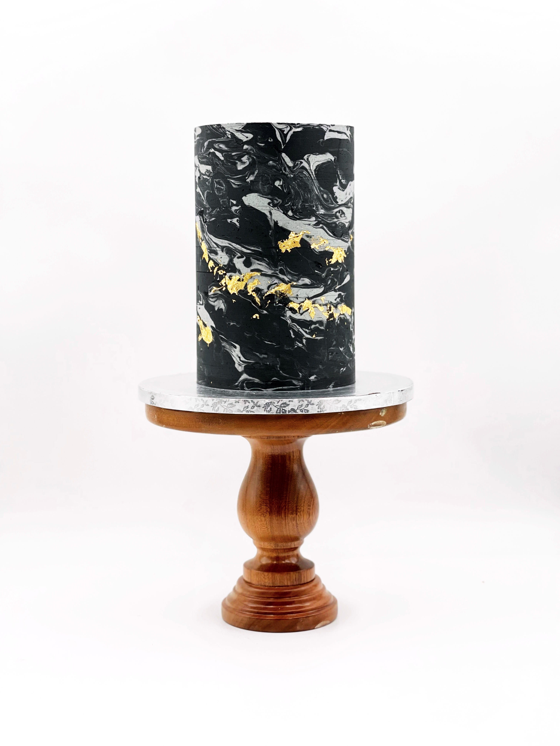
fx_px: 1380
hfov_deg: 22.9
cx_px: 280
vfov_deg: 30.3
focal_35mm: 64
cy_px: 373
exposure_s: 1/121
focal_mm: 7.5
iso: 32
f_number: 2.2
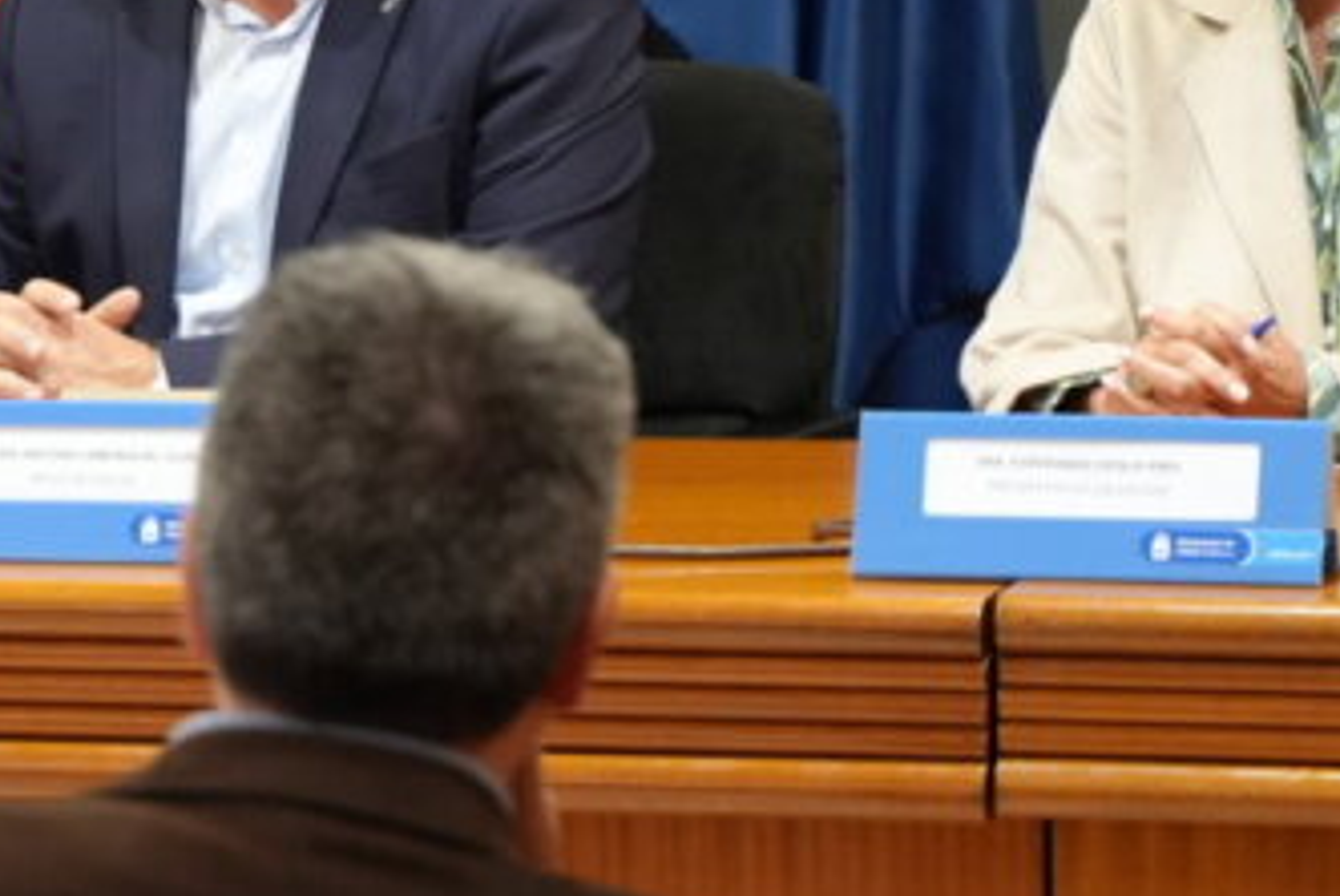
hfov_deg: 7.1
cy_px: 317
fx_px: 10766
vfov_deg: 4.8
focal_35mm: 289
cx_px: 153
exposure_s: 1/160
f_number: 4
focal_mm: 75
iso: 2000
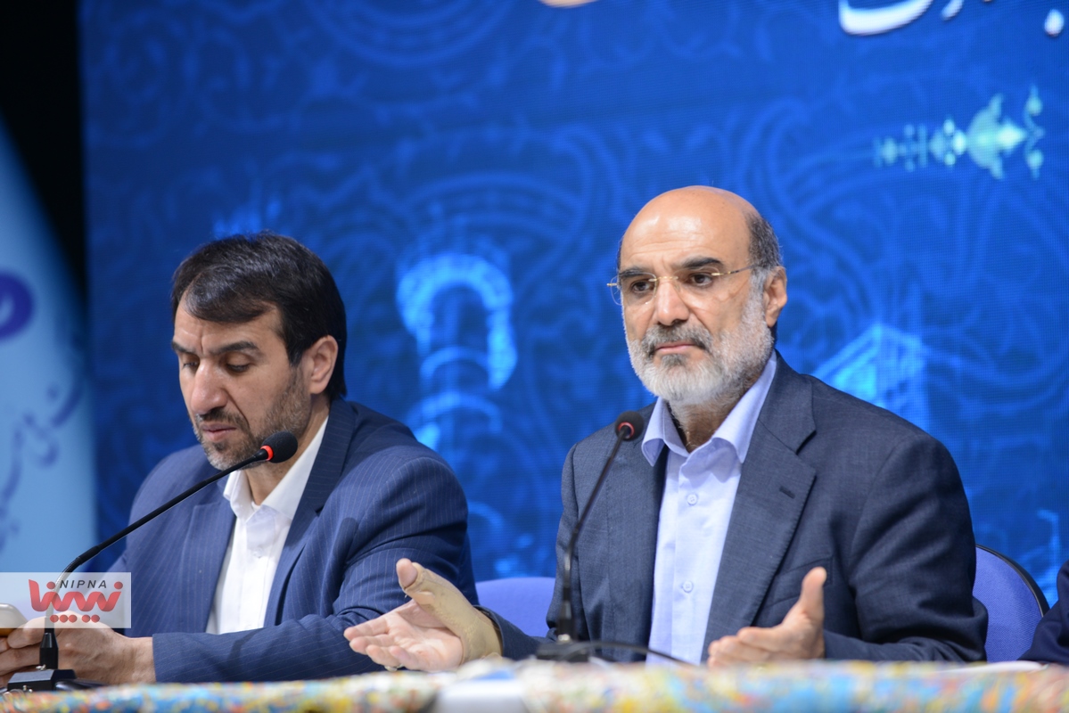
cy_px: 356
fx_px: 5940
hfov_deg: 10.3
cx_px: 534
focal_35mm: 200
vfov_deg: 6.9
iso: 640
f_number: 3.5
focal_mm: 200
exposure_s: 1/100
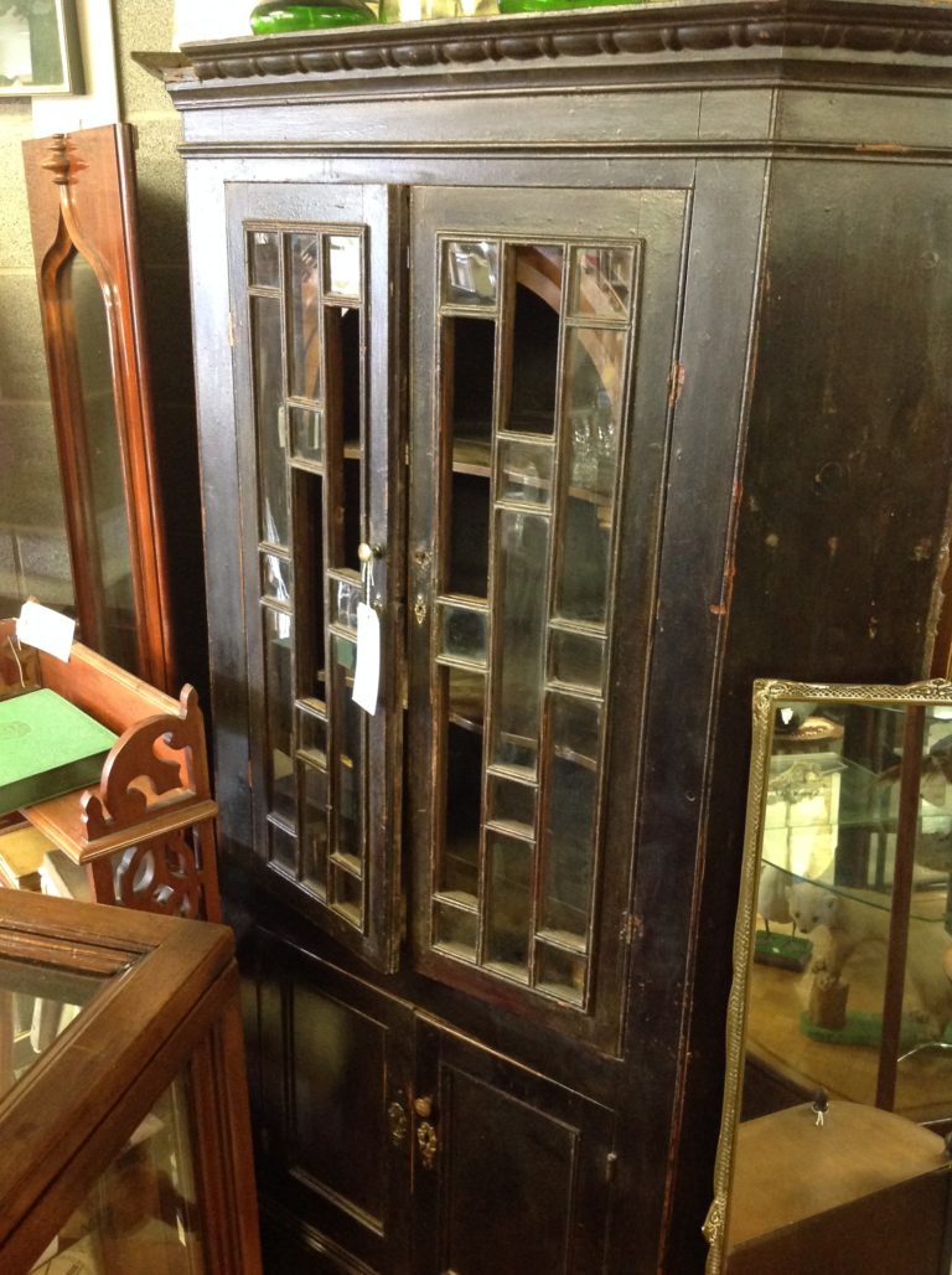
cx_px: 476
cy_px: 638
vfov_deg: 52.7
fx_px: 1287
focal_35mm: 35
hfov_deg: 40.6
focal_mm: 4.28
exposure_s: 1/17
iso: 400
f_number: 2.4
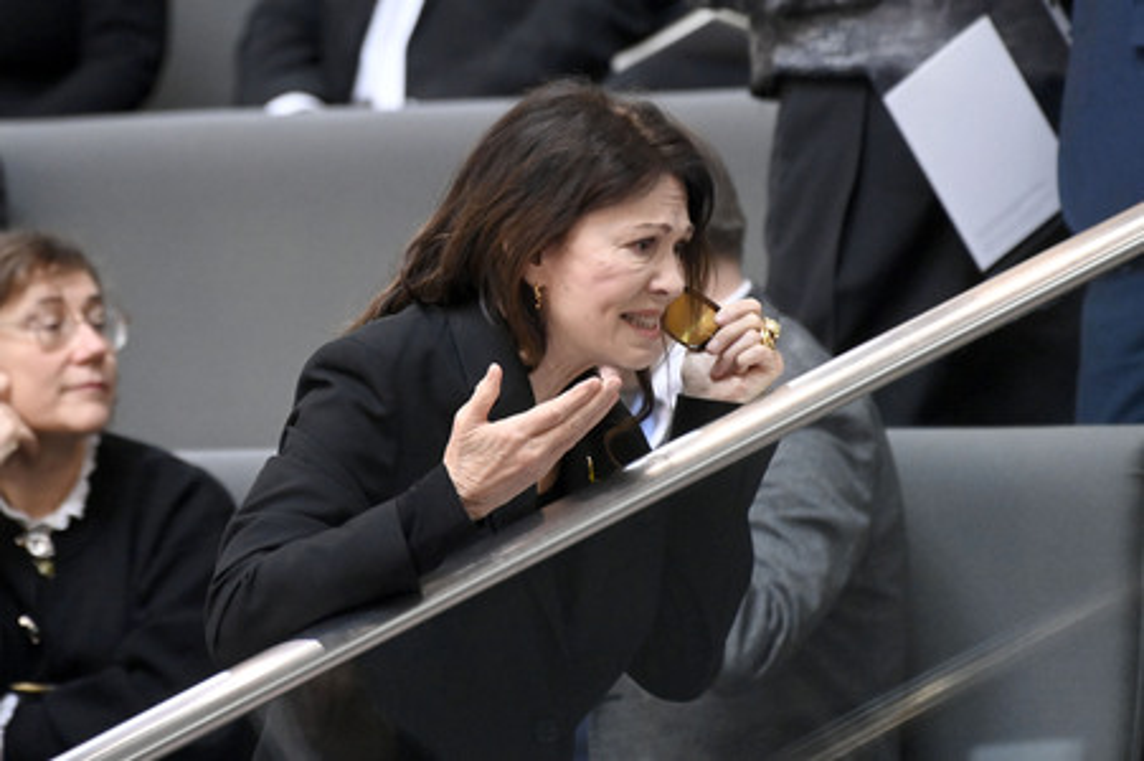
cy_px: 380
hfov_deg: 4.1
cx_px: 572
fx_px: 15877
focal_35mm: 500
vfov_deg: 2.7
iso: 8000
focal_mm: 500
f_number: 5.6
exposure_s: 1/100
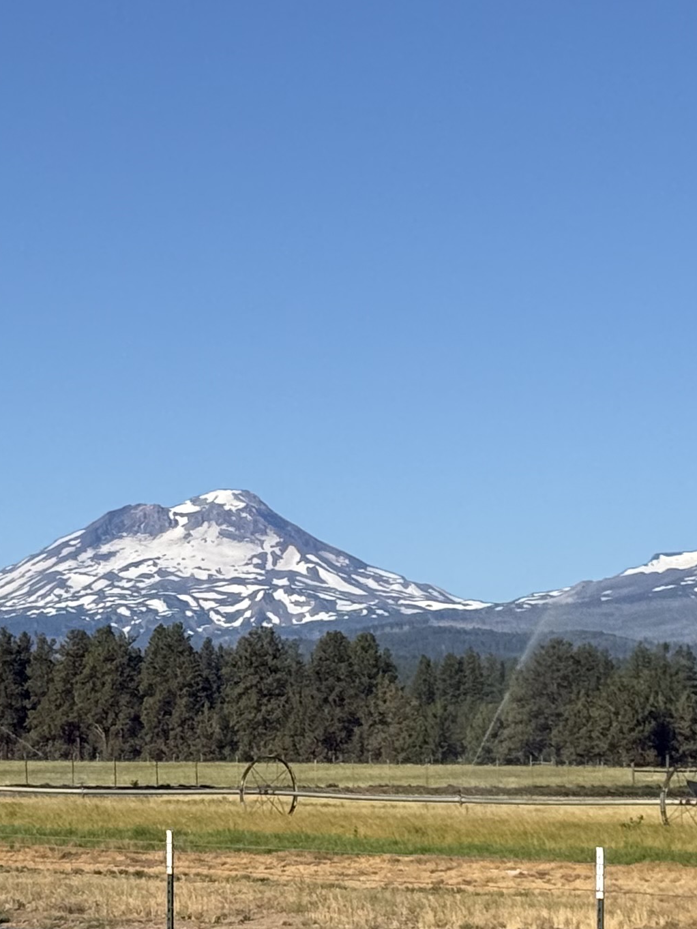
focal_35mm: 142
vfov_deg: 13.8
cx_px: 177
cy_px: 789
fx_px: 3813
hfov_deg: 10.4
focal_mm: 6.76
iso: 80
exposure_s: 1/7143
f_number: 1.78
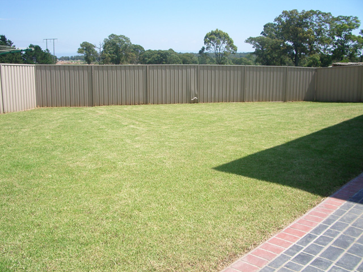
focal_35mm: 35
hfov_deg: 52.6
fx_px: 367
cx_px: 182
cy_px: 136
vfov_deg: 40.7
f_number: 4.3
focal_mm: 5.8
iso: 80
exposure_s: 1/400
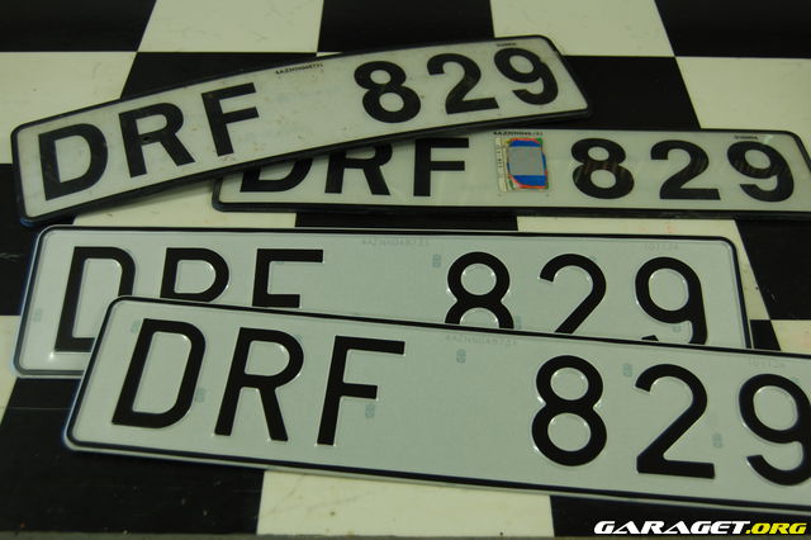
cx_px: 406
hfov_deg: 43.6
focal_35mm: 45
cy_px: 270
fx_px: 1013
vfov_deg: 29.8
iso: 200
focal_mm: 30
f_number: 4.5
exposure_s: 1/15
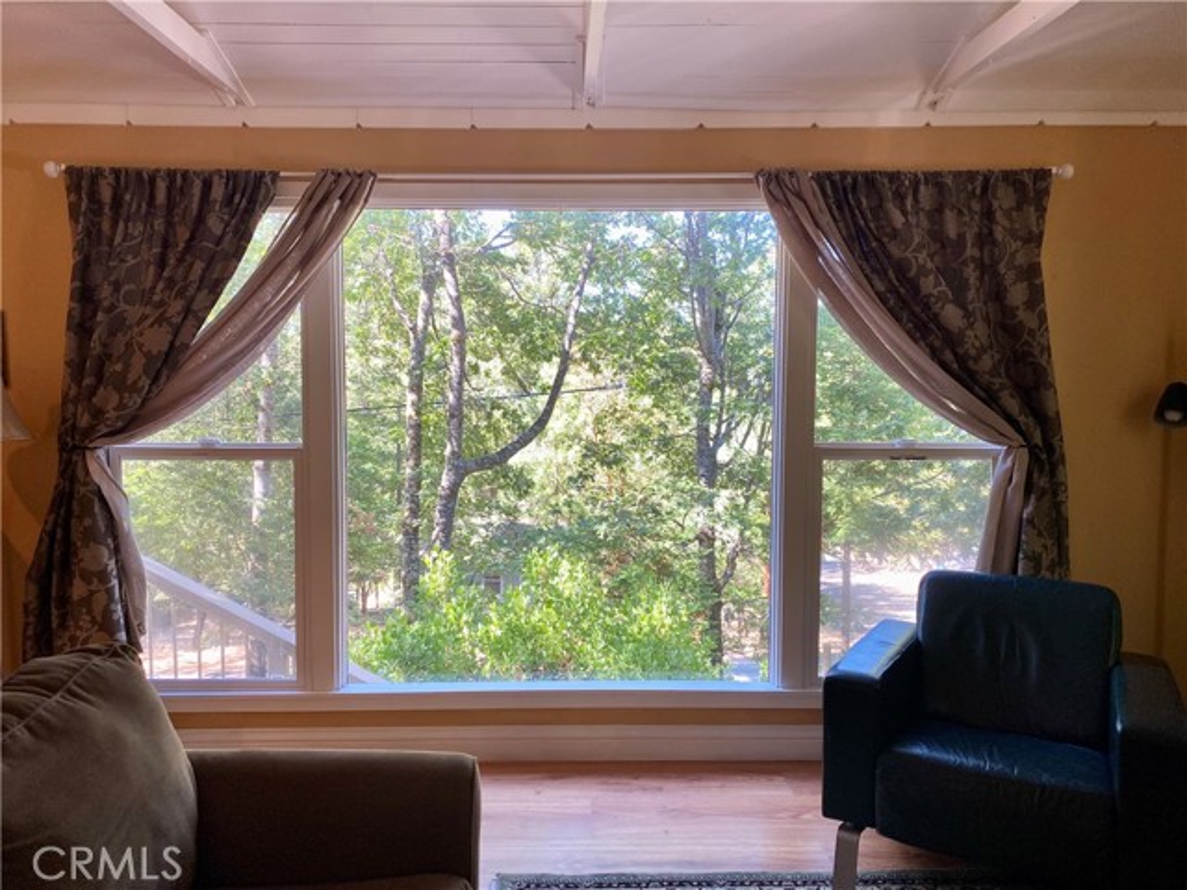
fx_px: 892
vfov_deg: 53.1
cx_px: 594
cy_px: 445
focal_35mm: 26
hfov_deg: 67.3
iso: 80
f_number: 1.8
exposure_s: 1/120
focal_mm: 4.25
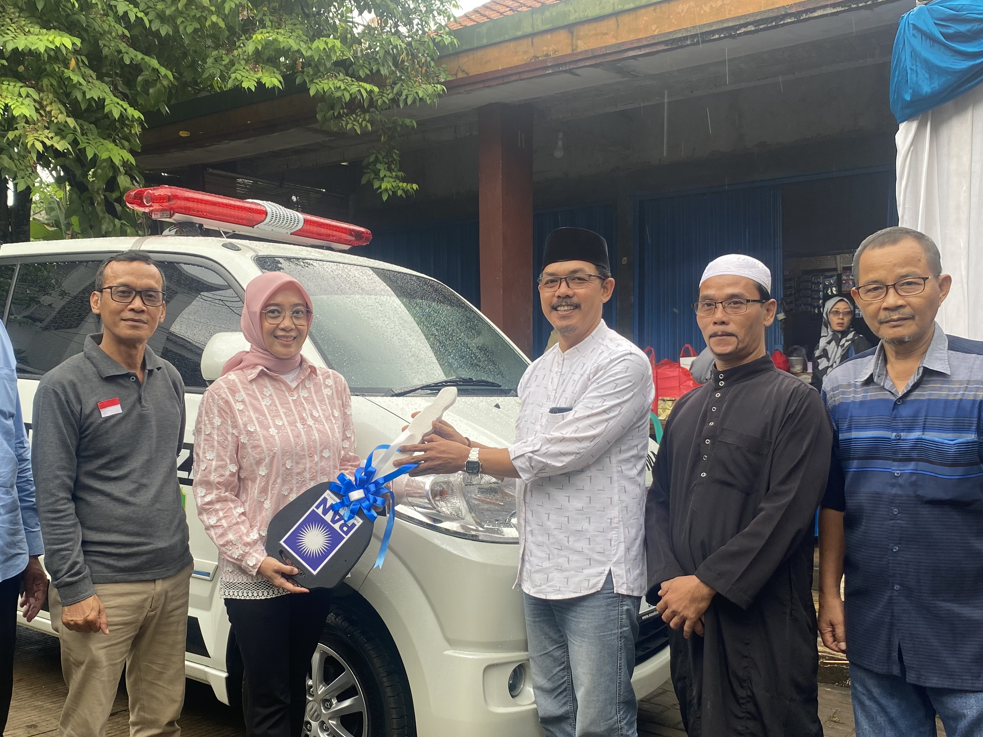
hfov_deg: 52.4
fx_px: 994
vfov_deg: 40.6
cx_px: 419
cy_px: 421
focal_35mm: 35
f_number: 1.8
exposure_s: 1/122
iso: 40
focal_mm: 4.25
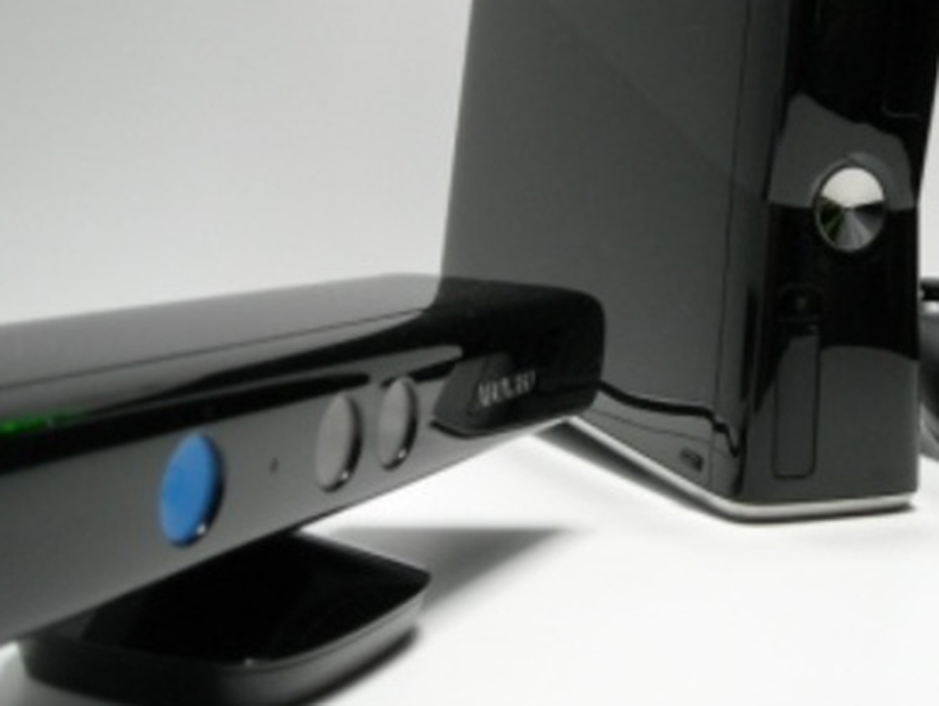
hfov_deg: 33.1
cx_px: 552
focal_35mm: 58
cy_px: 166
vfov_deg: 24.9
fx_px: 1574
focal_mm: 5.7
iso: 237
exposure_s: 1/60
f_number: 2.8
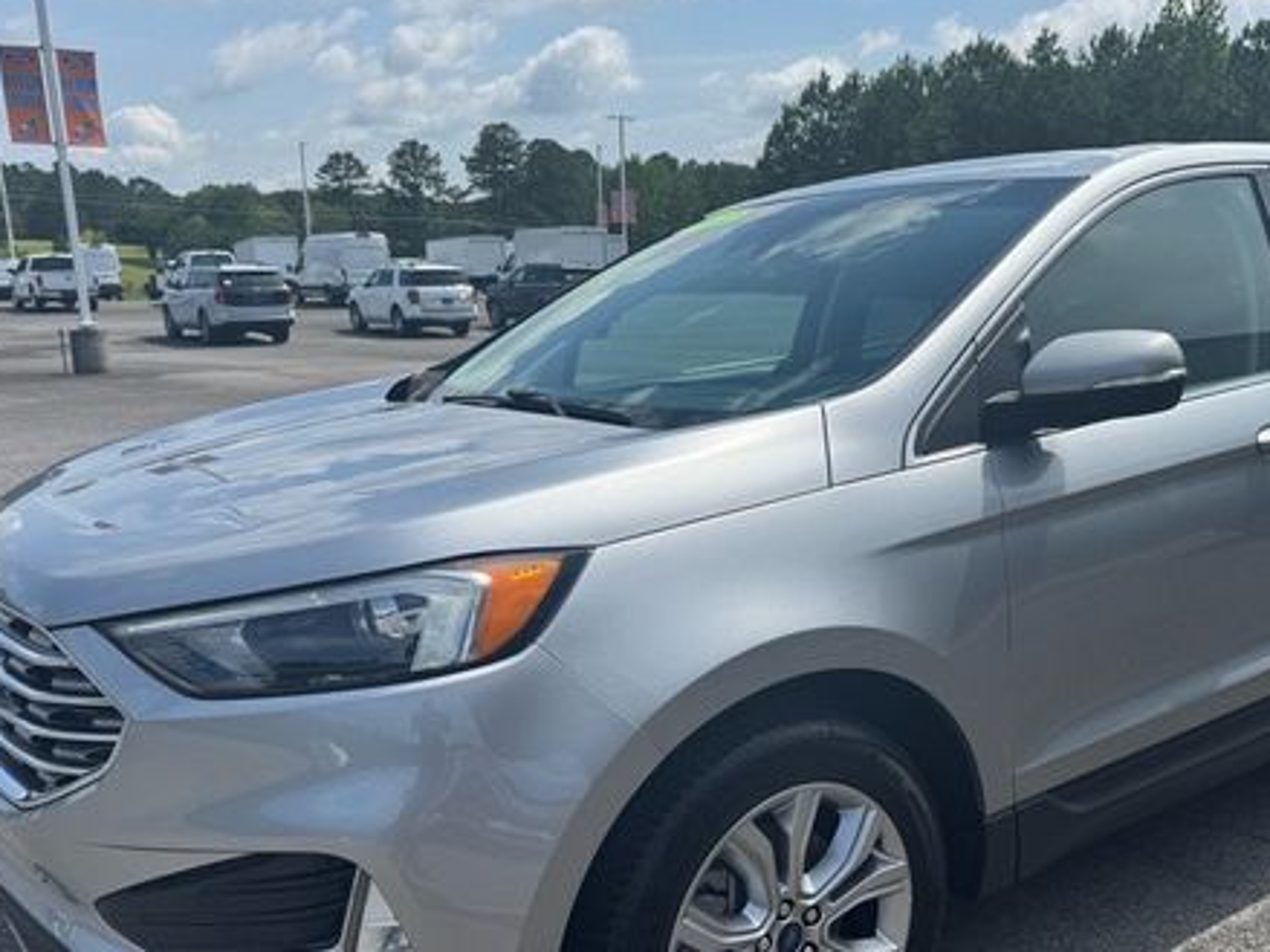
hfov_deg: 52.2
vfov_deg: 40.2
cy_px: 628
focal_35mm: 35
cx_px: 770
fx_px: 1284
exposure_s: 1/4950
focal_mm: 6.76
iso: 80
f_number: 1.78
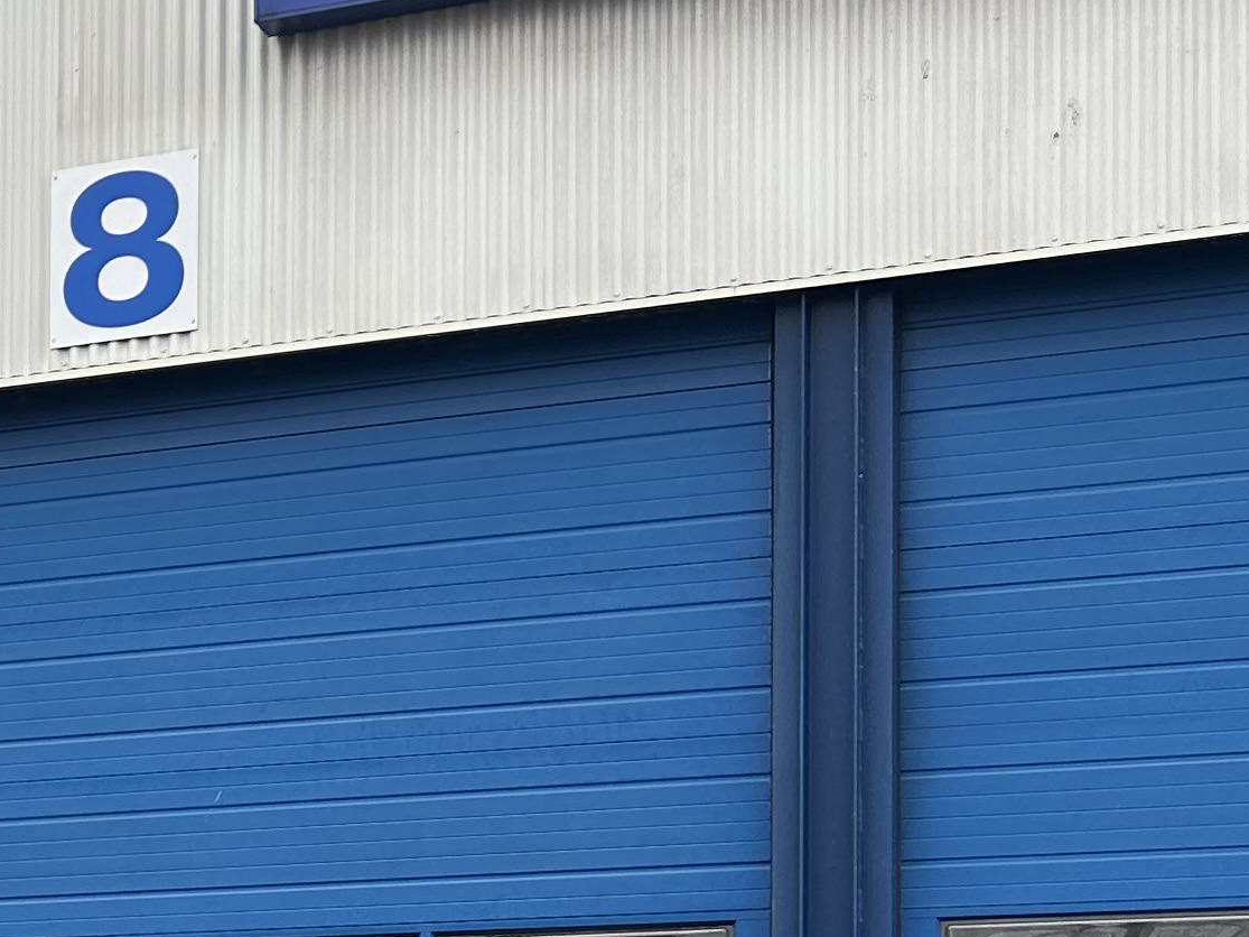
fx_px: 3391
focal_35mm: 94
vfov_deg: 15.1
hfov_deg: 18.9
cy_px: 1140
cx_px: -494
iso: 40
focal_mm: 5.7
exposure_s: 1/192
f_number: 1.5
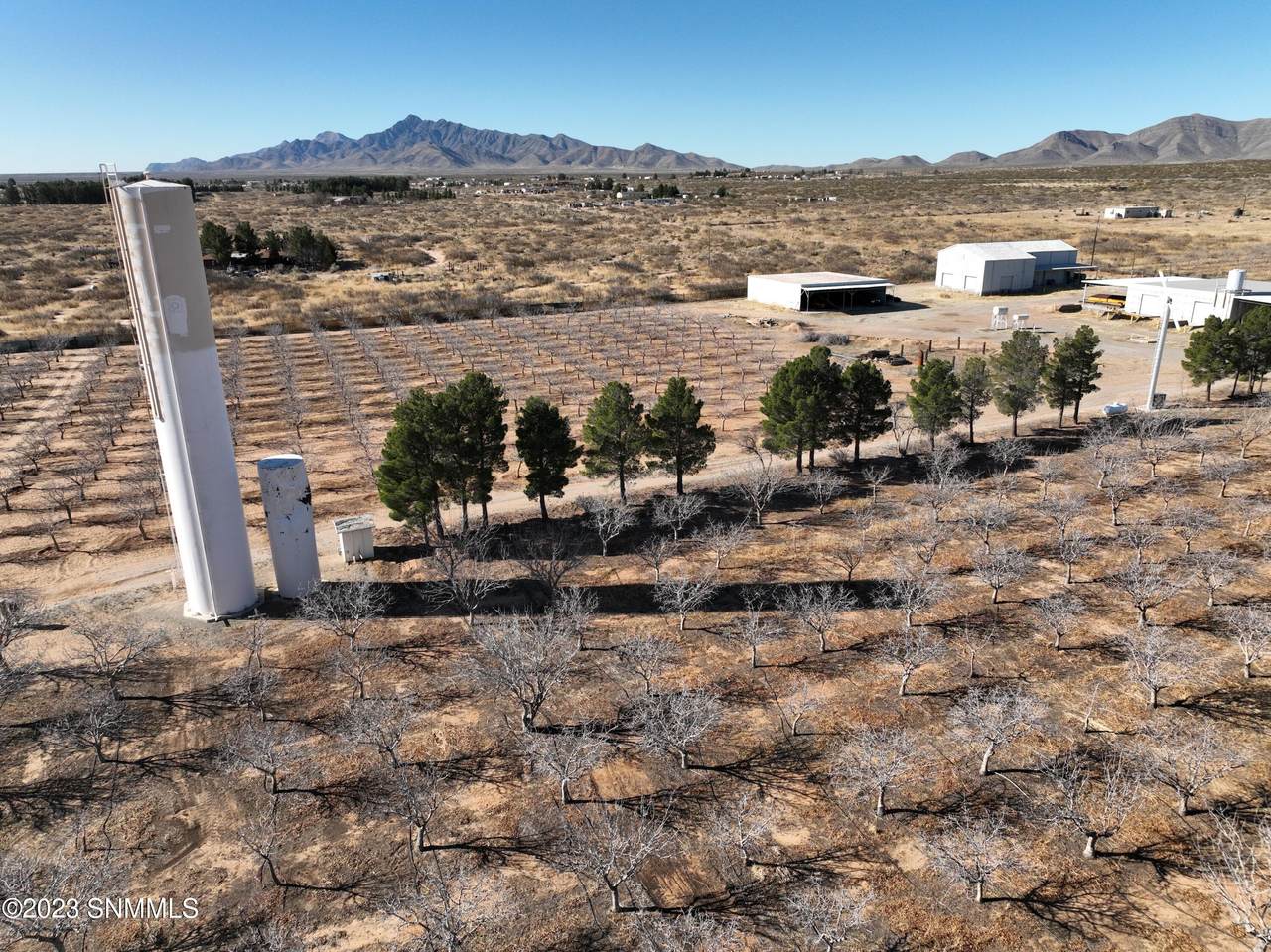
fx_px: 881
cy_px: 476
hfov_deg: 71.6
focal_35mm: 24
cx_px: 636
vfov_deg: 56.8
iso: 120
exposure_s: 1/2000
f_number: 2.8
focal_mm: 12.29
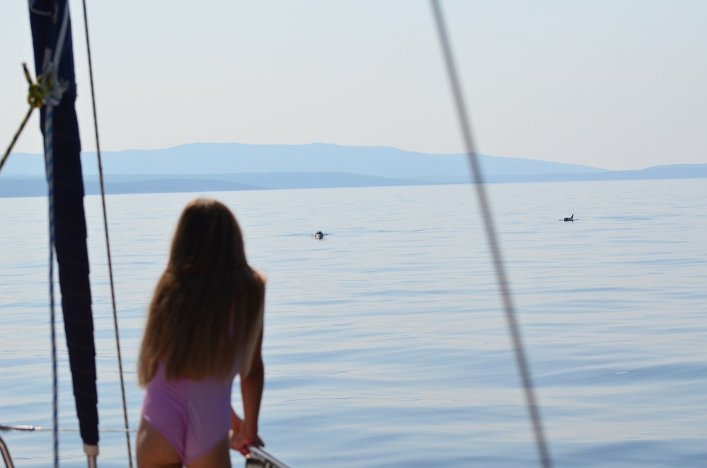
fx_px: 2057
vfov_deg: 13.0
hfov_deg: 19.5
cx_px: 354
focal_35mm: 105
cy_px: 234
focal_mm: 70
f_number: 5.6
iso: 400
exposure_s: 1/5000
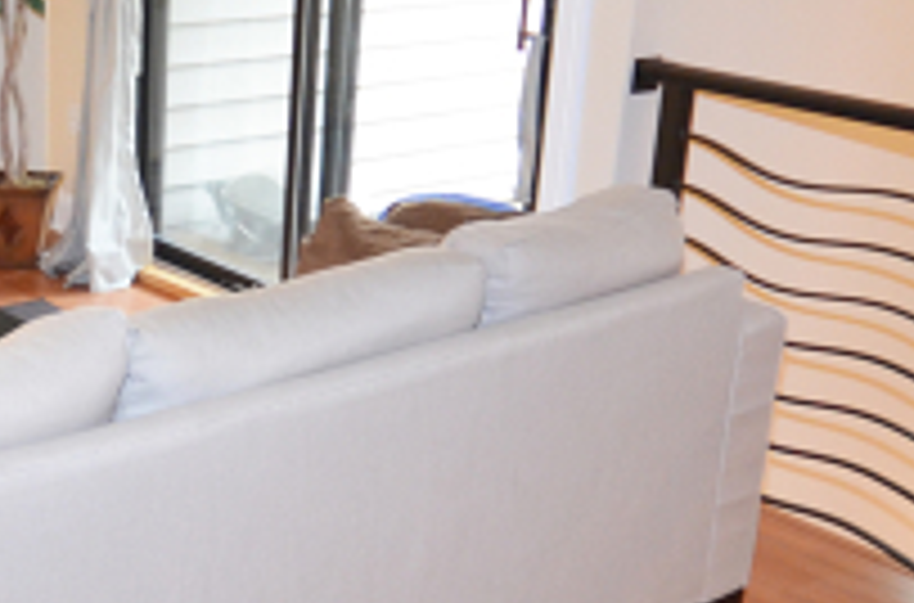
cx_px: 104
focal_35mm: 65
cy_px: 263
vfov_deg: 20.8
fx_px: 1644
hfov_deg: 29.8
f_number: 4.2
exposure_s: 1/40
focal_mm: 11
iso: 800
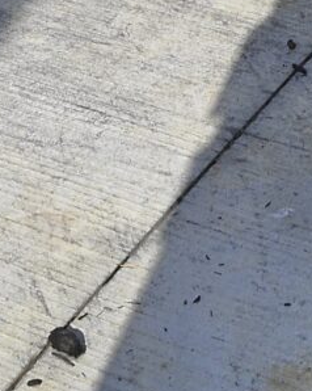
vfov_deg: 11.6
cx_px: 431
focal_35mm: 113
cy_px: -707
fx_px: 1306
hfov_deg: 13.1
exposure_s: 1/30
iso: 125
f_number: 22
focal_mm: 14
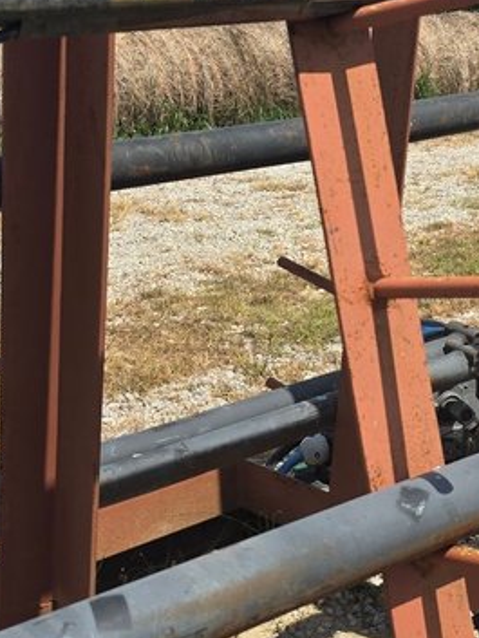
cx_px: 427
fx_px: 1364
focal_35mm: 74
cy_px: 189
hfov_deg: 19.6
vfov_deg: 26.1
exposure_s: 1/6150
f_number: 1.7
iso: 80
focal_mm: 6.3
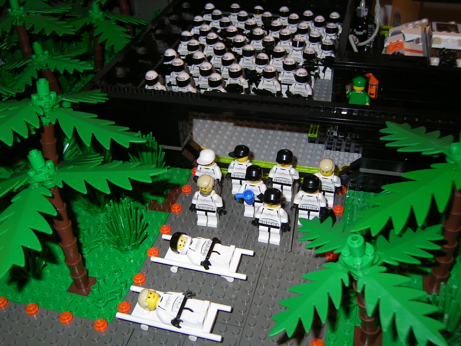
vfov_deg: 39.7
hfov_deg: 51.4
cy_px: 173
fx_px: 479
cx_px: 230
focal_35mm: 36
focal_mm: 5.6
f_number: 2.8
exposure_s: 1/30
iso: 100
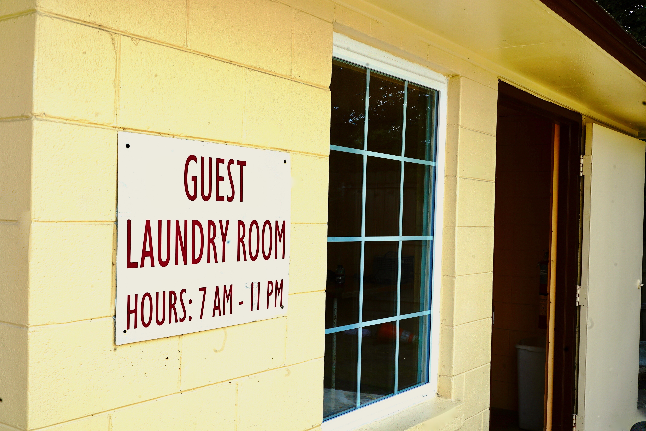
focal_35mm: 39
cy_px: 216
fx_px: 700
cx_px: 323
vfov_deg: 34.3
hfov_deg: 49.5
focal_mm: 39
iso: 200
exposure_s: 1/50
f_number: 16
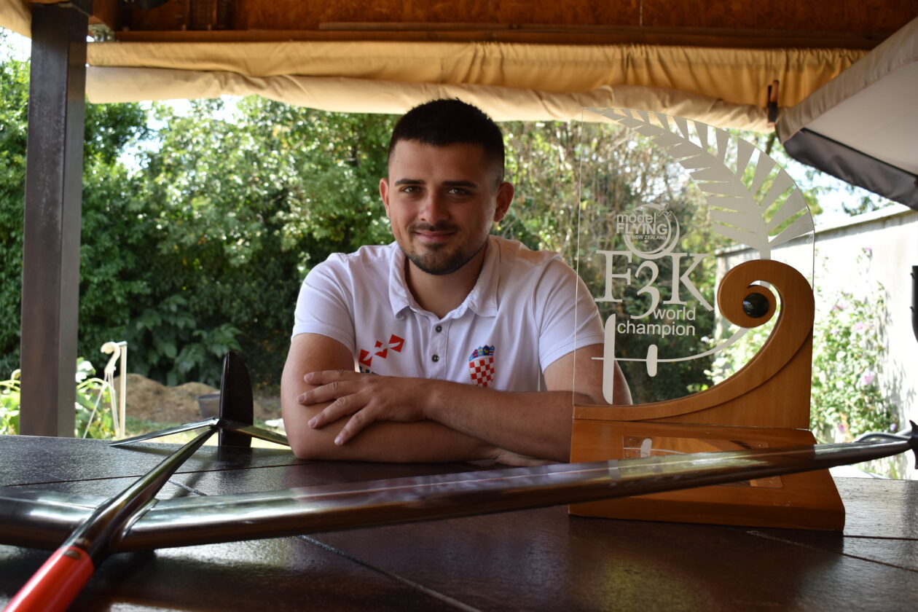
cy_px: 306
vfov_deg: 35.5
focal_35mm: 38
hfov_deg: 51.3
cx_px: 459
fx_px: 956
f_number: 5.6
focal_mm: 25
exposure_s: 1/320
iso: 250
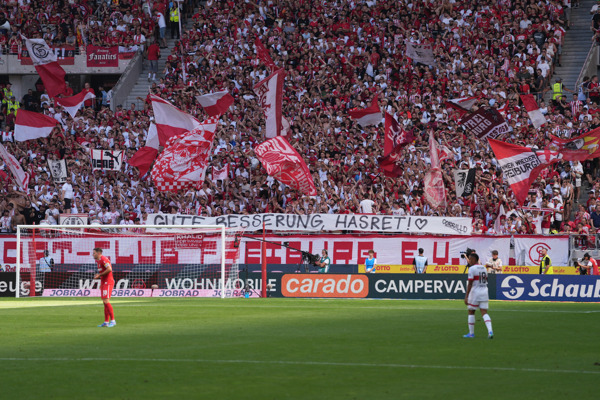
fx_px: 3333
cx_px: 300
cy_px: 200
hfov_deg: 10.3
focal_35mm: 200
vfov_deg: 6.9
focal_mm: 200
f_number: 2.8
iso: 320
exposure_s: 1/1250
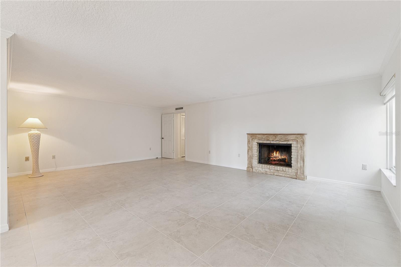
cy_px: 134
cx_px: 200
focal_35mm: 15
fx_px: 167
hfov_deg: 100.4
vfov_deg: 77.3
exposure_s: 1/13
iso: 400
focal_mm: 10
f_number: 9
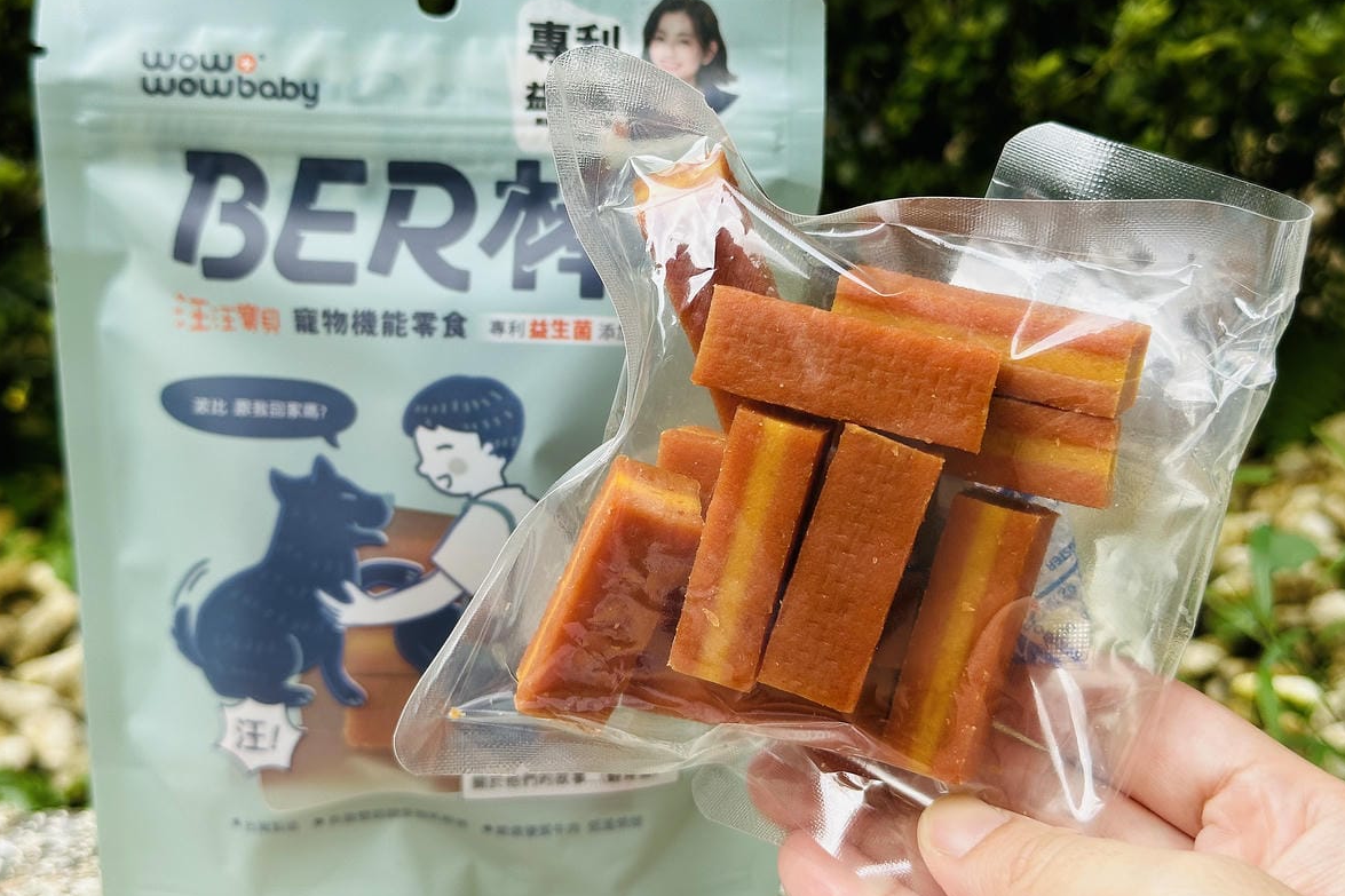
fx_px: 1905
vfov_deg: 26.5
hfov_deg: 38.9
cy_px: 446
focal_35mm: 51
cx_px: 665
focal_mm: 6.86
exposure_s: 1/127
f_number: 1.78
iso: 40
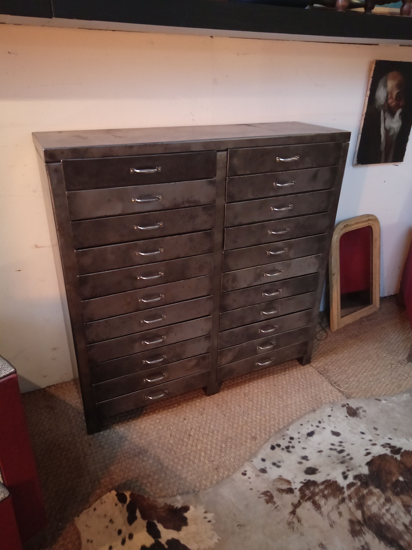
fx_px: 413
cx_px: 206
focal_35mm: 26
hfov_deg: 53.1
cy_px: 275
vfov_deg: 67.3
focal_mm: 3.46
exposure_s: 1/20
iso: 1303
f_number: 2.2
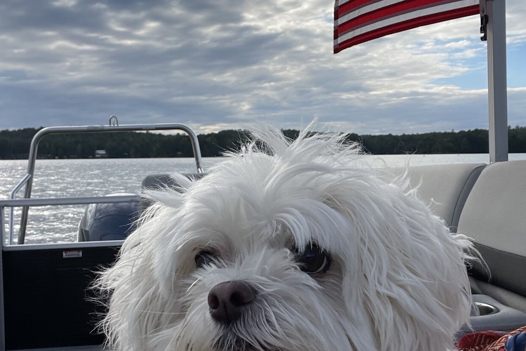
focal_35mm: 42
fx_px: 614
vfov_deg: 31.9
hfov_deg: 46.4
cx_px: 261
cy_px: 177
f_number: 2.2
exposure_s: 1/1497
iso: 25
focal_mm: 2.71
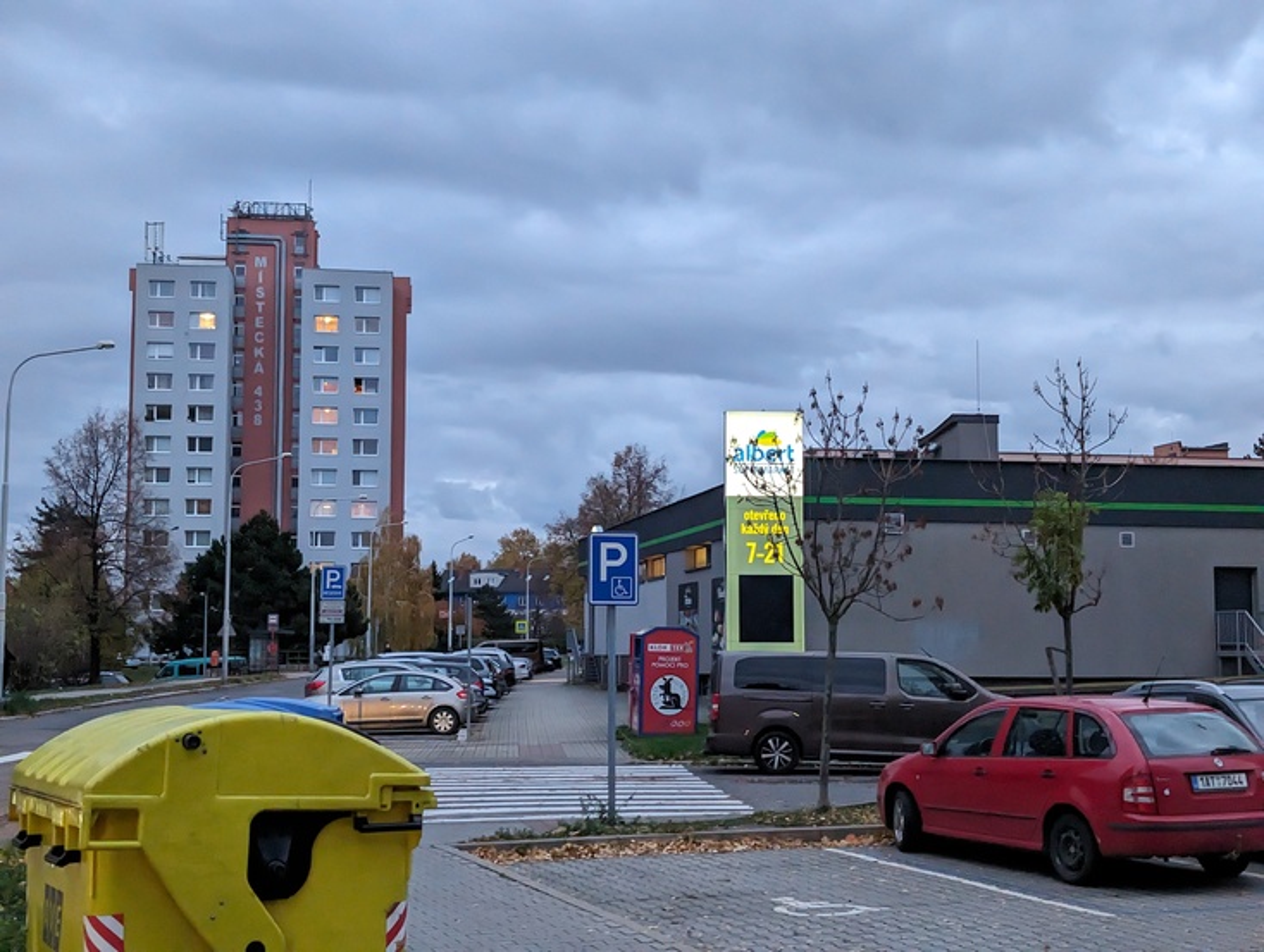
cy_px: 476
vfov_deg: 29.8
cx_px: 632
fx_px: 1792
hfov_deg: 38.9
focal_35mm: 49
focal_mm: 6.9
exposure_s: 1/50.8
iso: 408
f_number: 1.68
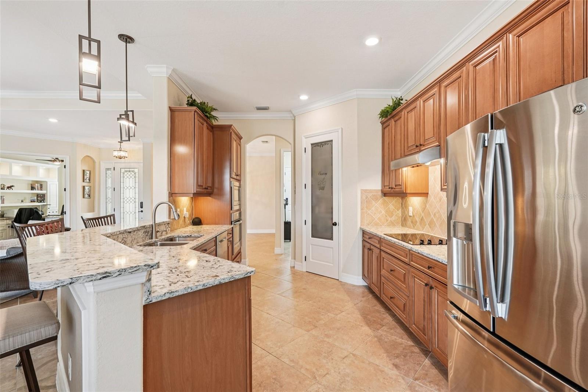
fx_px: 261
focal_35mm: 16
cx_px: 294
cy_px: 196
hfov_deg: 96.7
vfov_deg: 73.7
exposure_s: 1/10
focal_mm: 16
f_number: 8
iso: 400
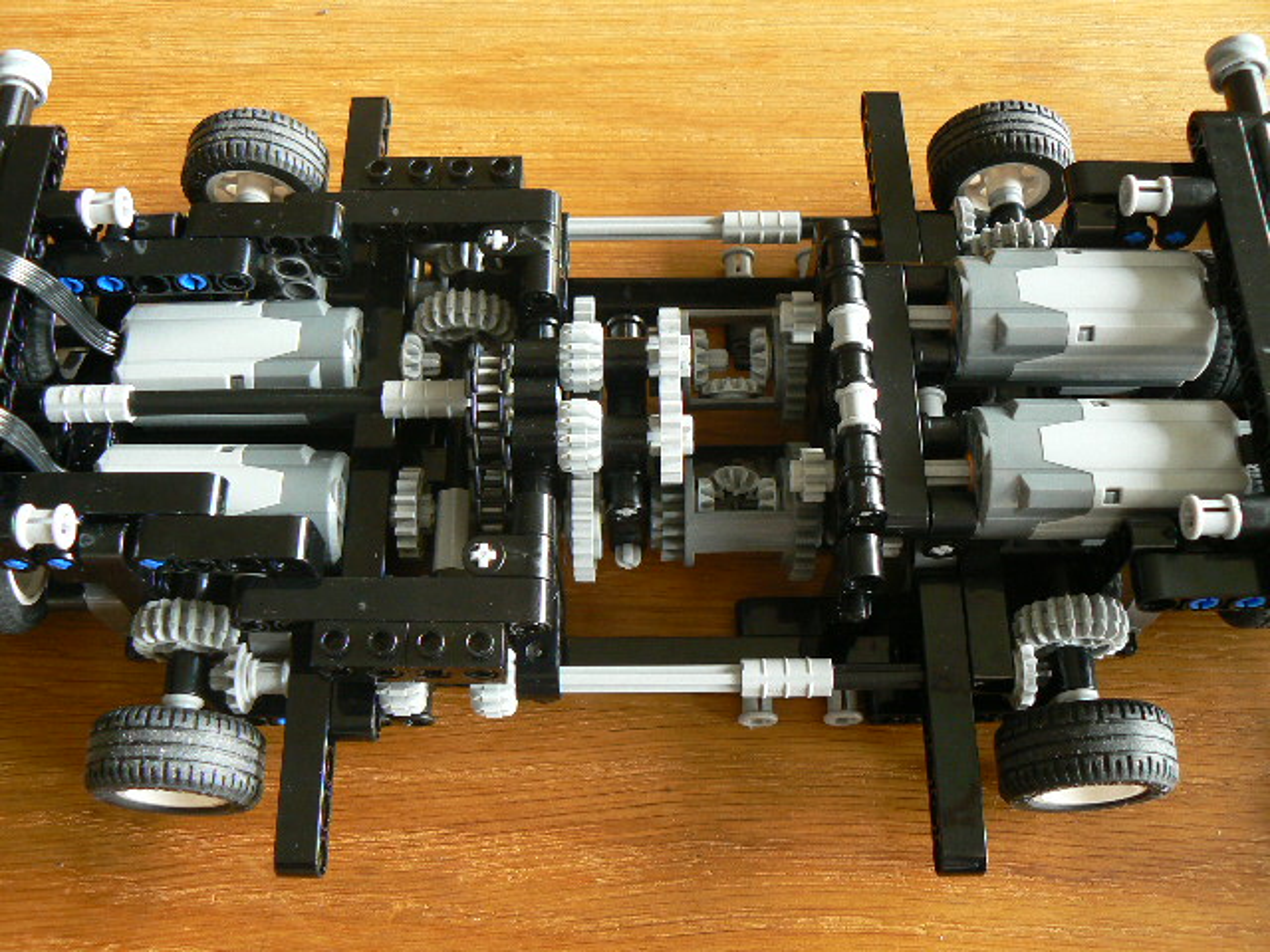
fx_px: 1321
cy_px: 476
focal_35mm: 36
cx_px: 635
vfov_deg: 39.7
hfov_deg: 51.4
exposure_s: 1/2.5
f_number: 2.8
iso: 100
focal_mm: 6
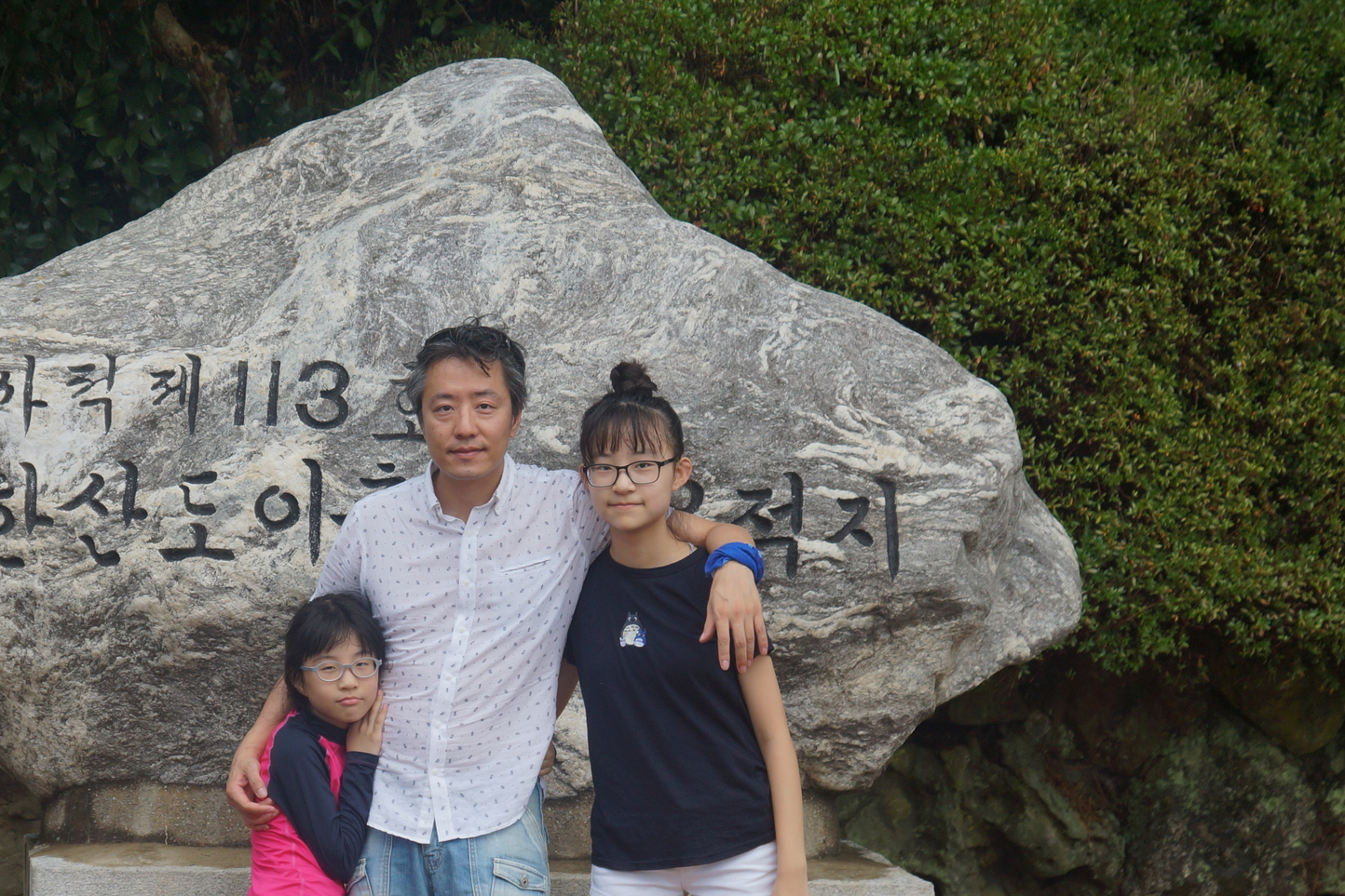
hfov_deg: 17.5
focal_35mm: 117
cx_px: 426
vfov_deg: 11.7
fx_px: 4366
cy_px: 586
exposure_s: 1/800
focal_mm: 45
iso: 100
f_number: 2.8
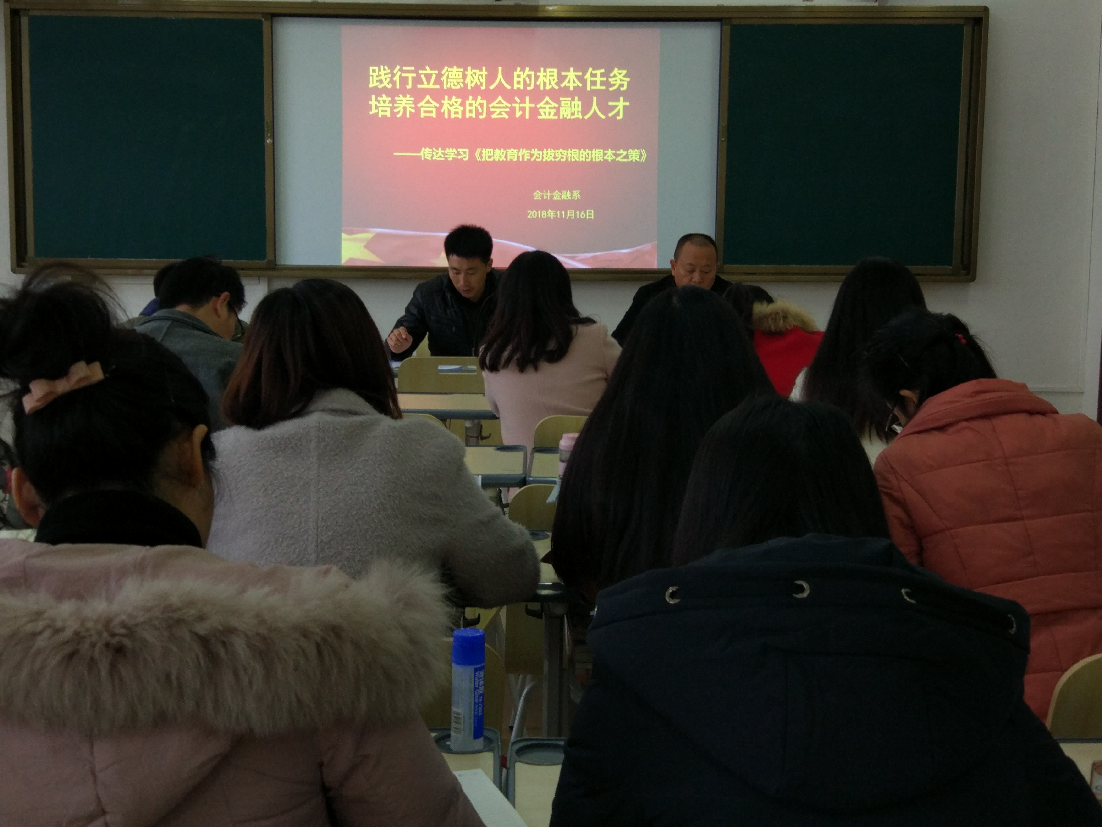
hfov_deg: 63.4
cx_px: 551
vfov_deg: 49.7
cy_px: 414
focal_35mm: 28
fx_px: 891
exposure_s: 1/33
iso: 168
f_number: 2
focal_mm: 4.26
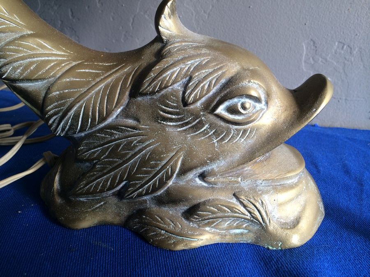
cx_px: 185
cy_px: 138
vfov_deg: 46.8
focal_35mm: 30
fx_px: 321
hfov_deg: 60.0
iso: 50
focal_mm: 4.12
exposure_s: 1/60
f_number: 2.2
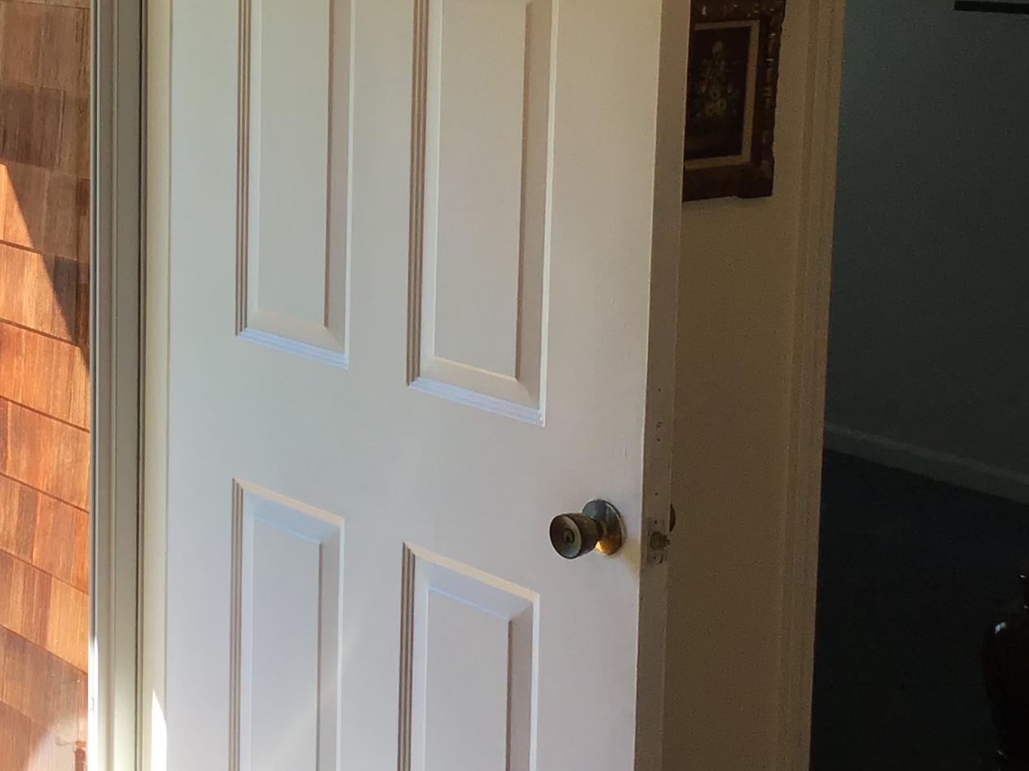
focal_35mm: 73
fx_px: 2170
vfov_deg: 20.0
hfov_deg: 25.9
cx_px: 133
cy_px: 171
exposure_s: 1/210
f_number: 2.4
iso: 25
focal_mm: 3.3
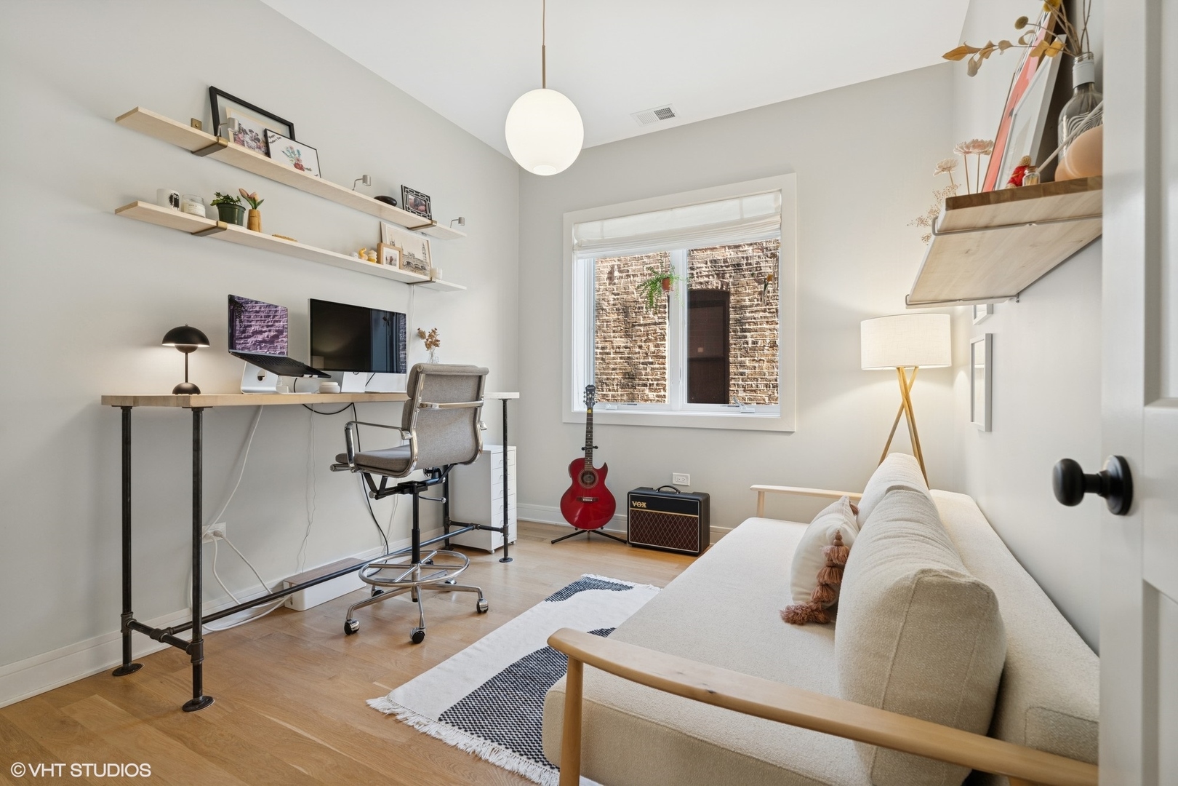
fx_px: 524
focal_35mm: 16
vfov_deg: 73.7
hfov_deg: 96.7
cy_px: 393
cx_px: 589
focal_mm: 16
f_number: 8
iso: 320
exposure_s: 1/20
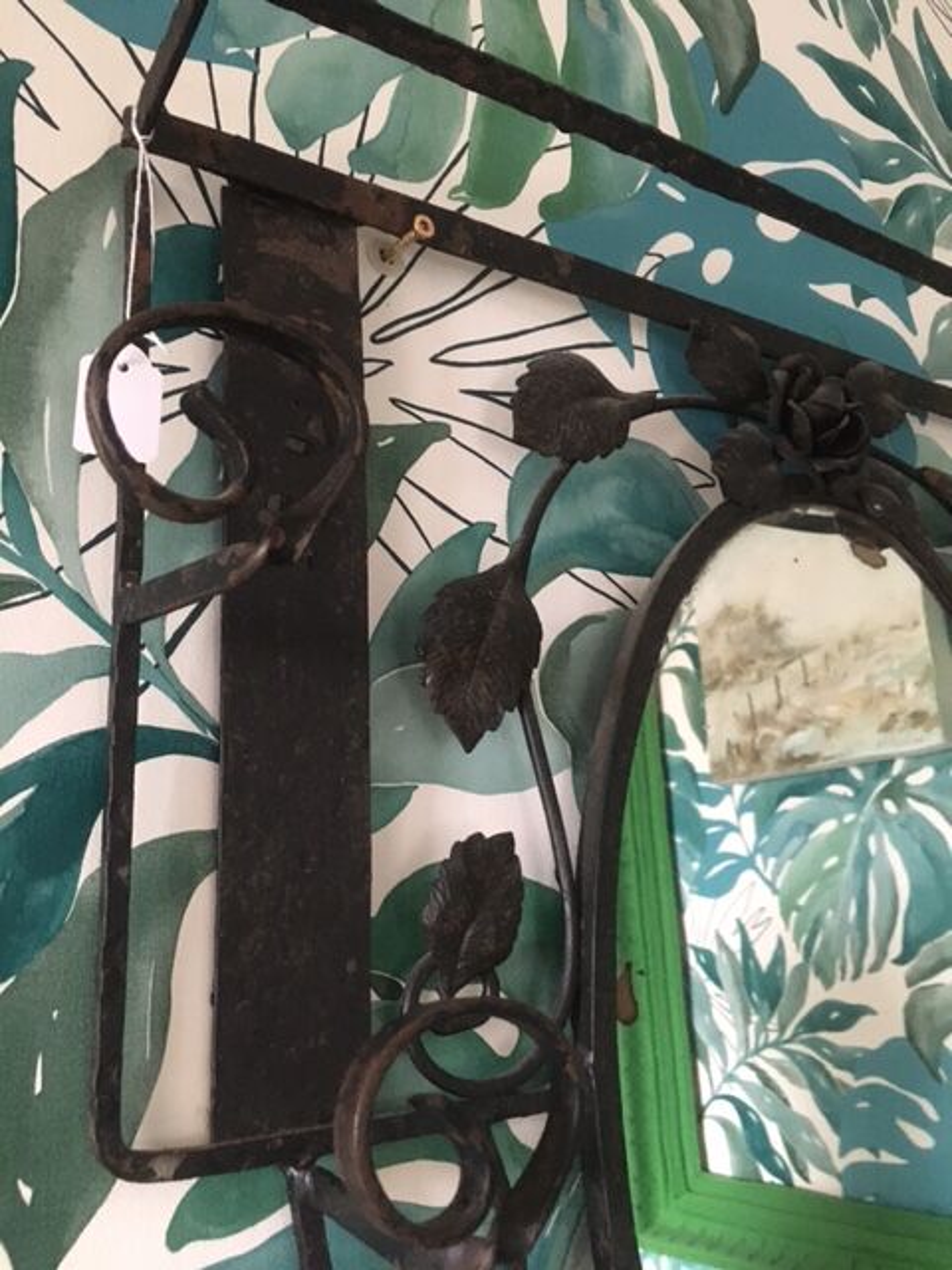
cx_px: 476
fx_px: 1063
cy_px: 635
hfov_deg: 48.2
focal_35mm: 29
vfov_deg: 61.7
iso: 320
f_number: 2.2
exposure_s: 1/17
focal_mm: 4.15
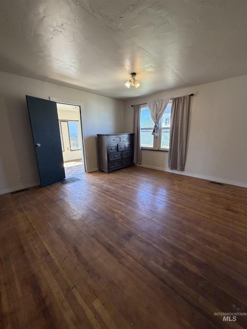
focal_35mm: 14
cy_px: 164
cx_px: 124
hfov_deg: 85.7
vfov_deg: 102.1
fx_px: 133
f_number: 2.2
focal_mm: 2.22
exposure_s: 1/120
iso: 250
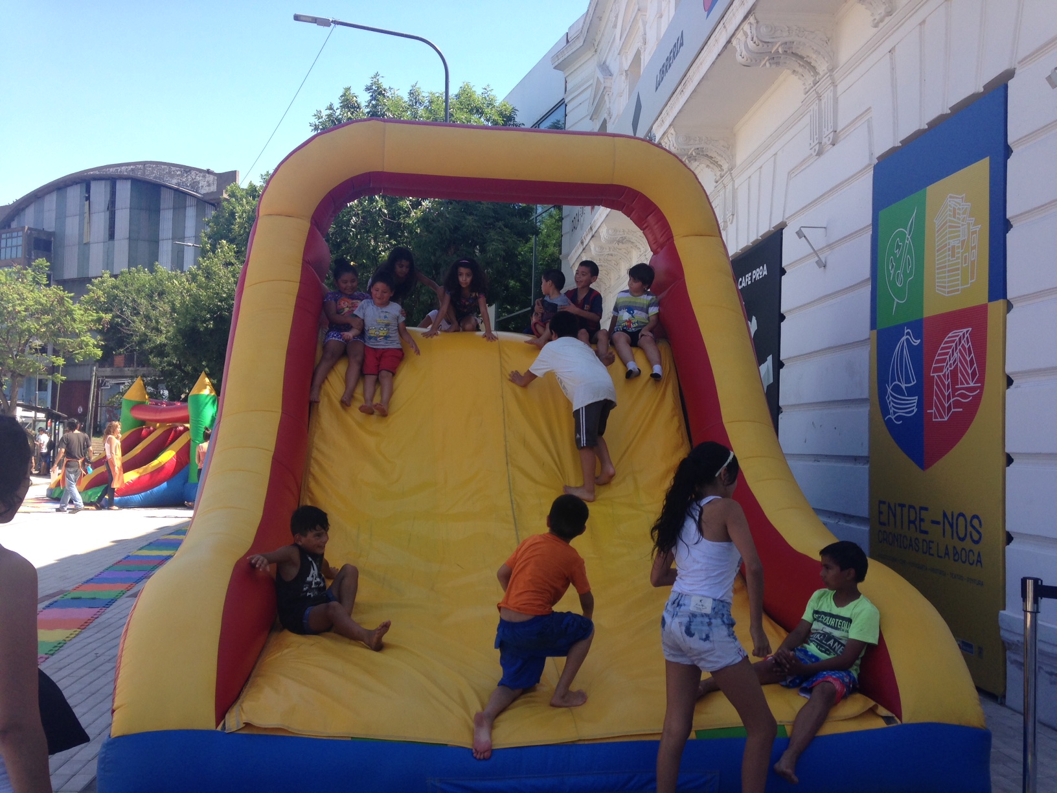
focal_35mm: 33
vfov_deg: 42.9
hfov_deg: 55.4
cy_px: 396
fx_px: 1008
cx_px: 528
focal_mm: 4.12
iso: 50
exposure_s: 1/542
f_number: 2.4
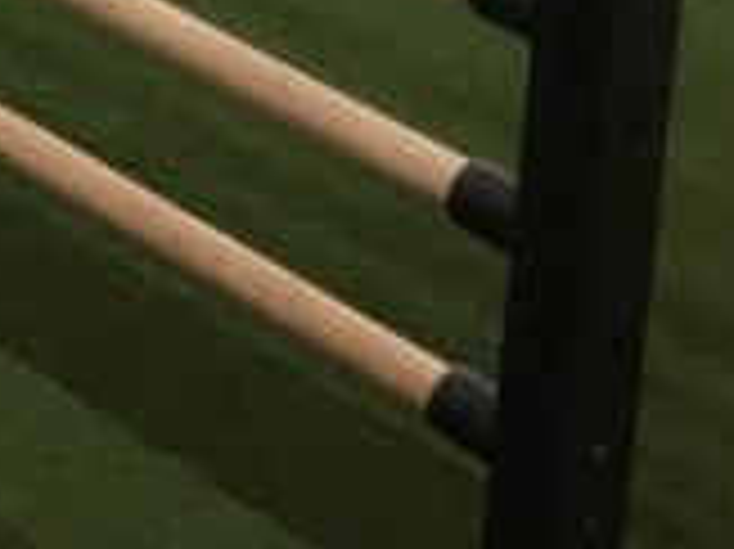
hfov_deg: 10.0
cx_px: -793
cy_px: -994
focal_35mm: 182
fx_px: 3856
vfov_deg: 7.4
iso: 64
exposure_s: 1/30
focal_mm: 4.15
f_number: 2.2
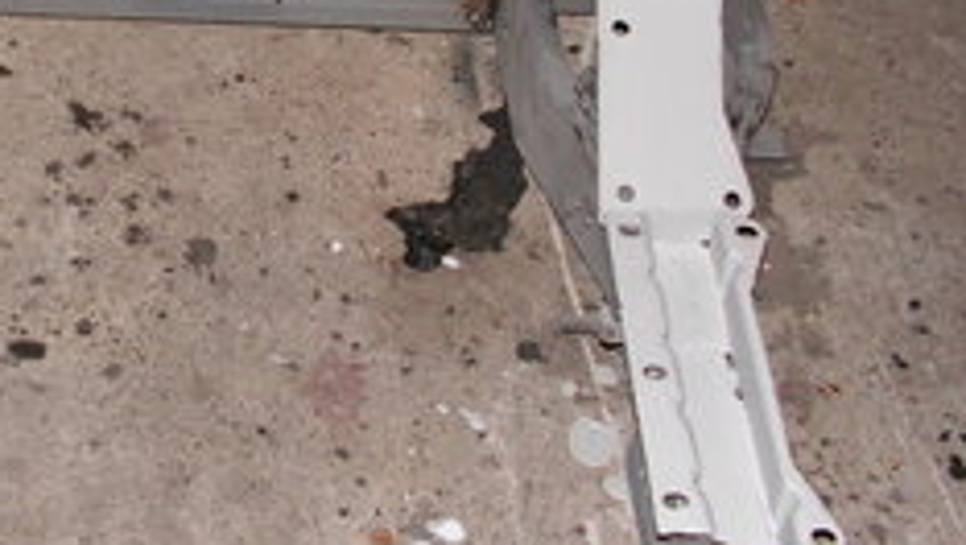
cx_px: 211
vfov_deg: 14.7
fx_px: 2102
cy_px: 161
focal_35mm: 82
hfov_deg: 25.5
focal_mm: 7.4
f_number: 3.2
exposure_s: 1/40
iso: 200
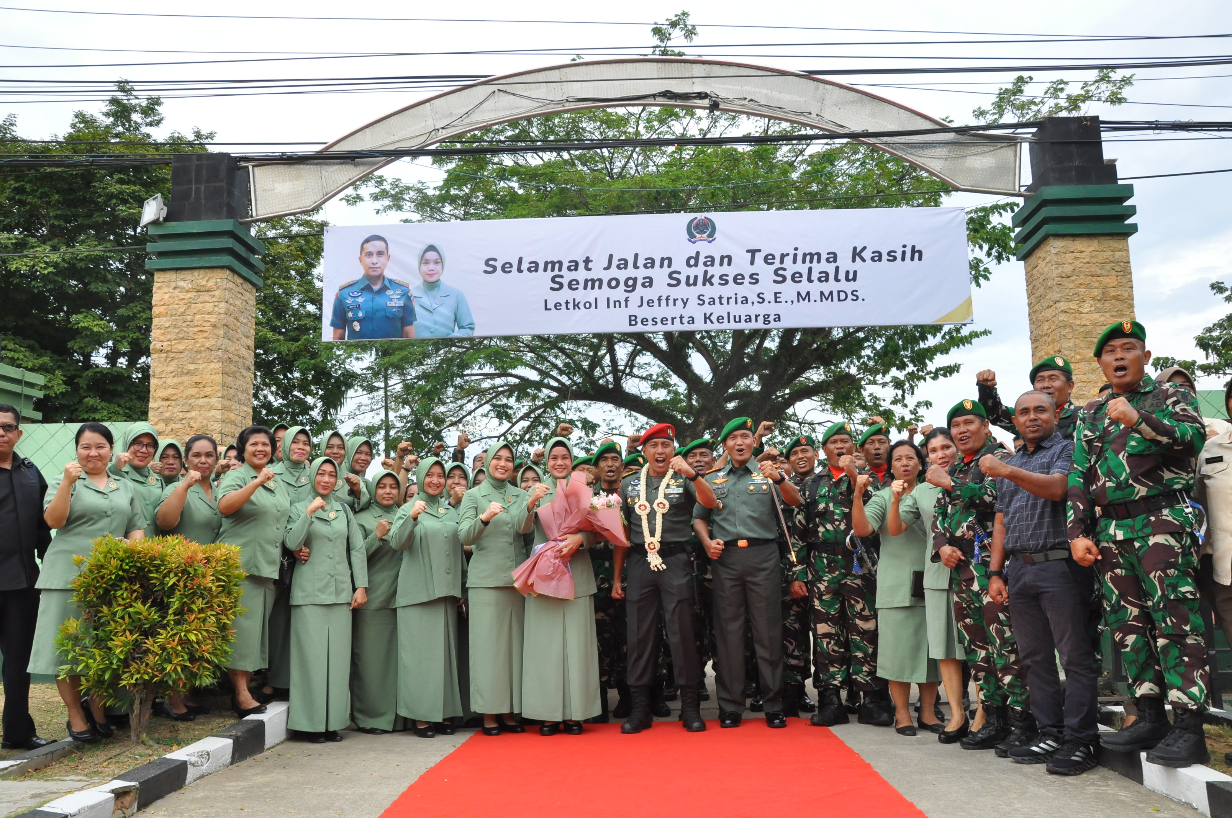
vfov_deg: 47.8
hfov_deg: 67.4
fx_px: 923
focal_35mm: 27
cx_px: 616
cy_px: 409
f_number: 9
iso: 1000
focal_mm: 18
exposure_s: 1/400
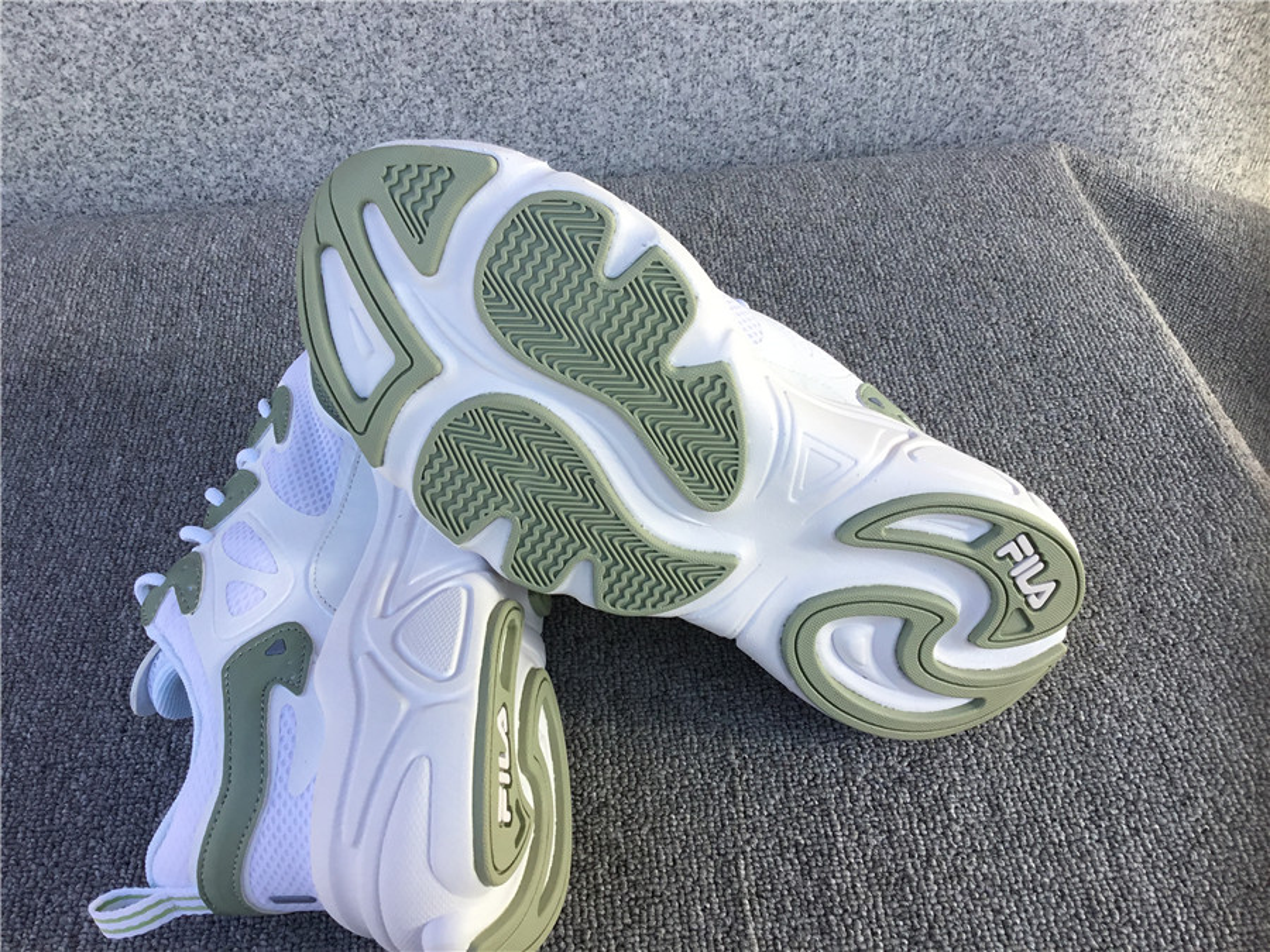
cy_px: 476
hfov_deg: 58.4
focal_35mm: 31
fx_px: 1137
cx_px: 635
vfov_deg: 45.4
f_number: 2.4
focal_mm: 3.3
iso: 25
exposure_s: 1/357
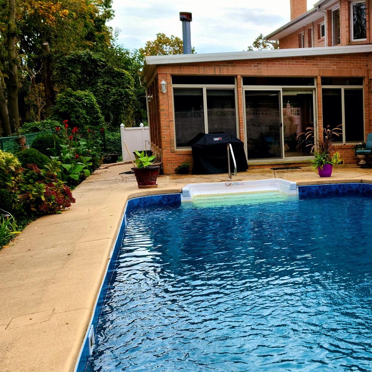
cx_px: 364
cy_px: 172
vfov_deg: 34.0
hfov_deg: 31.7
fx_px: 608
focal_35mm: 50
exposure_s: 1/303
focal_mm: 5.9
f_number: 2
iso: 25
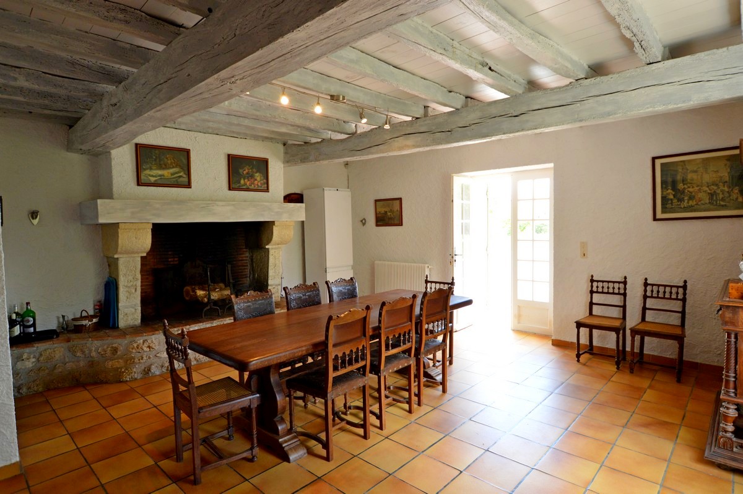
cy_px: 247
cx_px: 372
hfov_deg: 85.5
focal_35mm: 20
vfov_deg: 63.1
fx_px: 402
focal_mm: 13
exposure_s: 1/60
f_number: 4
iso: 400
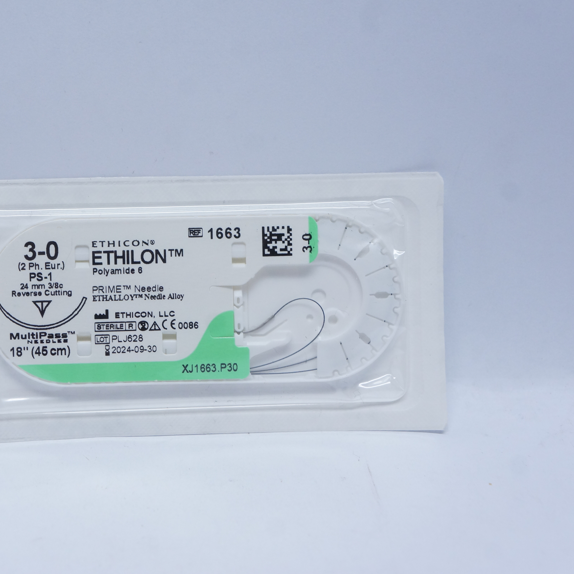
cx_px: 161
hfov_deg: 27.4
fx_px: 1163
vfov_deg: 27.7
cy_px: 285
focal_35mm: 62
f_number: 7.1
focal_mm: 32
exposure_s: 1/60
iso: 800
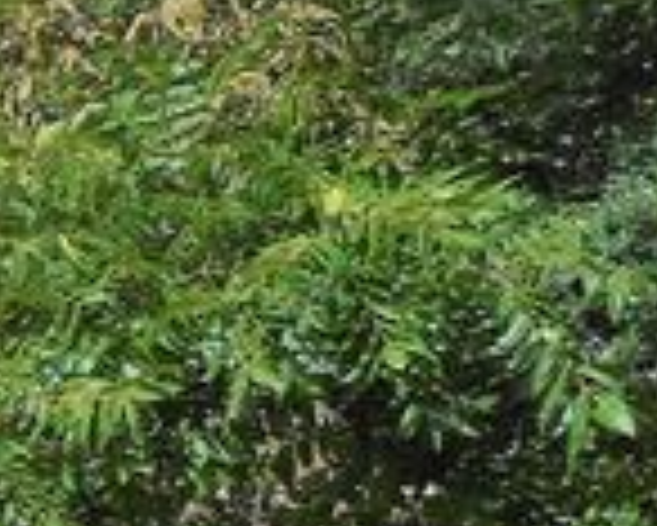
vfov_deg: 11.4
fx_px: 2607
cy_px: 504
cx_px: -1089
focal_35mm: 134
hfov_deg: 11.1
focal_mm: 4.5
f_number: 3.7
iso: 80
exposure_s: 1/640
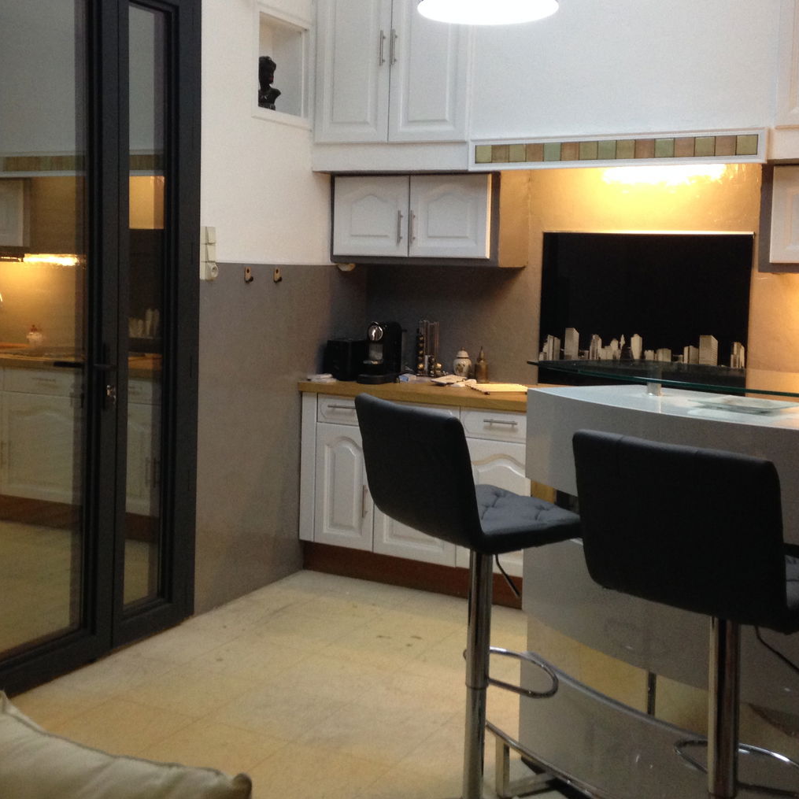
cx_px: 390
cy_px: 334
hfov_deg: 36.8
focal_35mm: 46
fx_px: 1201
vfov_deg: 36.7
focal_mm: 4.12
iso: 200
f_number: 2.4
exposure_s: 1/20
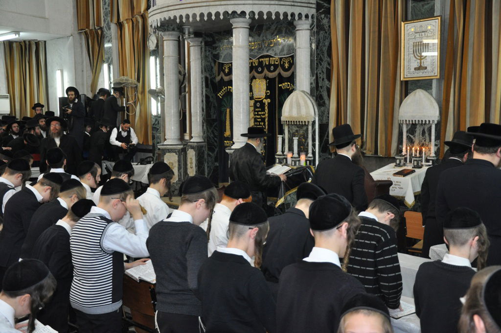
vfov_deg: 29.8
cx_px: 250
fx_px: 625
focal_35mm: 45
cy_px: 166
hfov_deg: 43.7
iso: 800
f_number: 4.2
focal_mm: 30
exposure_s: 1/80
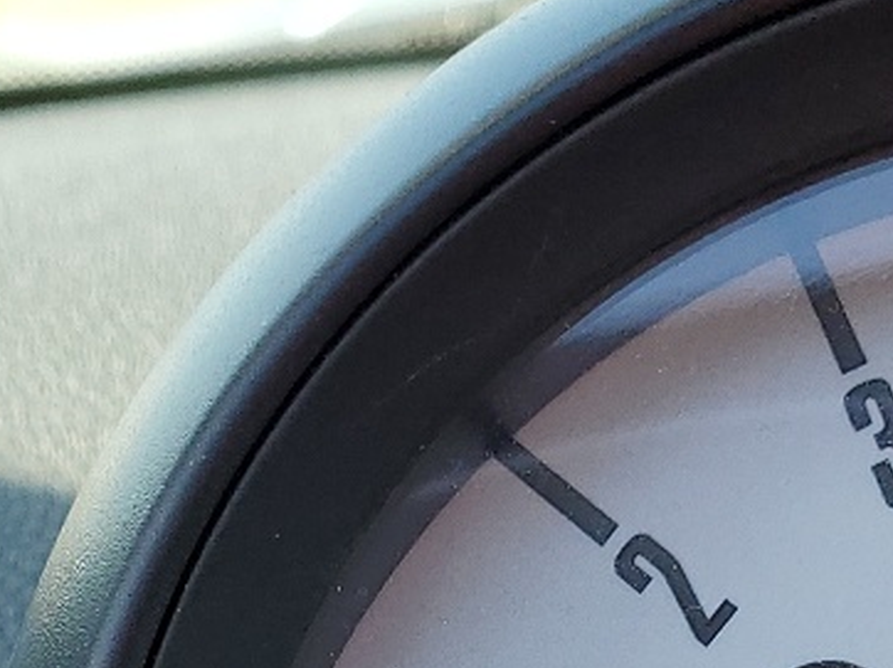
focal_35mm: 115
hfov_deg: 17.1
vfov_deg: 11.3
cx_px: 284
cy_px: 1452
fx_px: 2965
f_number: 1.5
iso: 50
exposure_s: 1/476
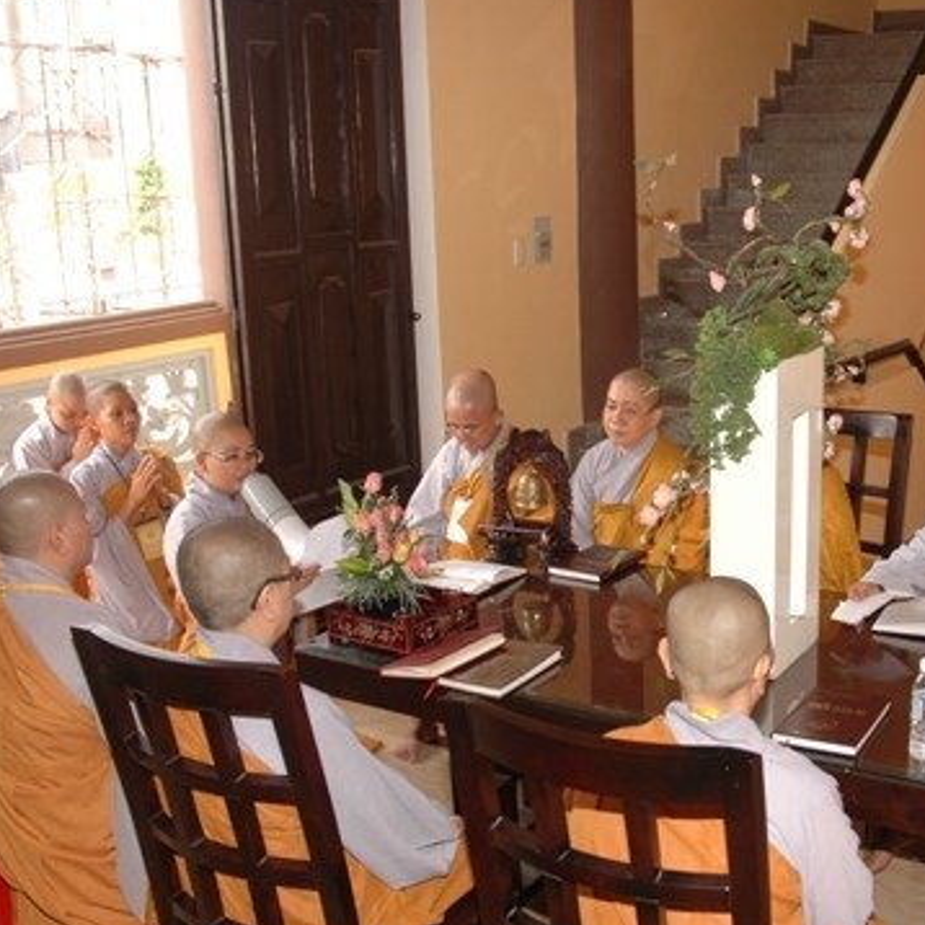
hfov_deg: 40.3
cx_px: 636
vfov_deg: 40.9
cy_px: 514
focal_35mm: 41
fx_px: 1240
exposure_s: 1/60
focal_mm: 18
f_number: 4
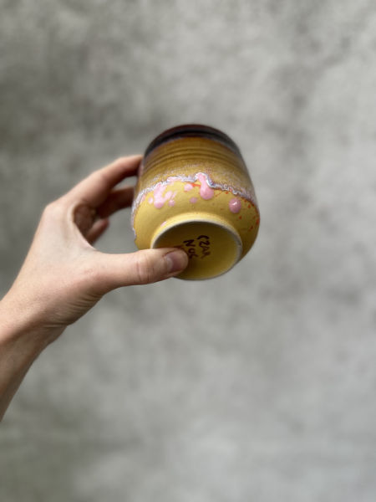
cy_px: 251
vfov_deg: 71.6
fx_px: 348
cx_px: 188
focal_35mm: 24
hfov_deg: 56.8
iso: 80
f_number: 1.78
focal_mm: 6.86
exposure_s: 1/349
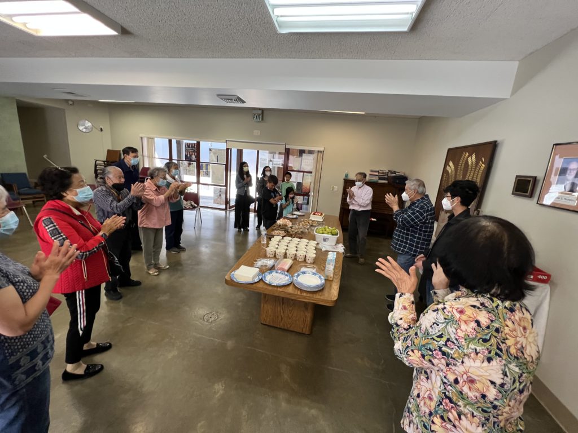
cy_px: 216
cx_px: 289
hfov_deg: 106.2
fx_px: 217
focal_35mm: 13
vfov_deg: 89.9
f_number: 1.8
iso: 200
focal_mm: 1.57
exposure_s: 1/120
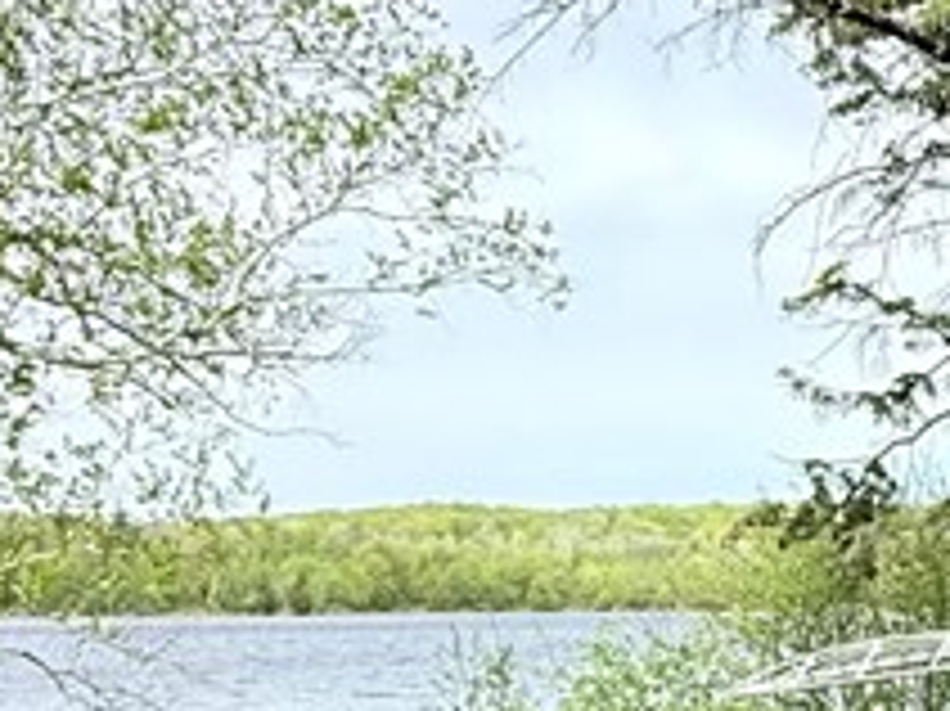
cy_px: 612
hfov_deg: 24.8
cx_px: 1243
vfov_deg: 21.2
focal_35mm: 68
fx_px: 1865
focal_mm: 2.22
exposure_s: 1/779
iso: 64
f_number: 2.2
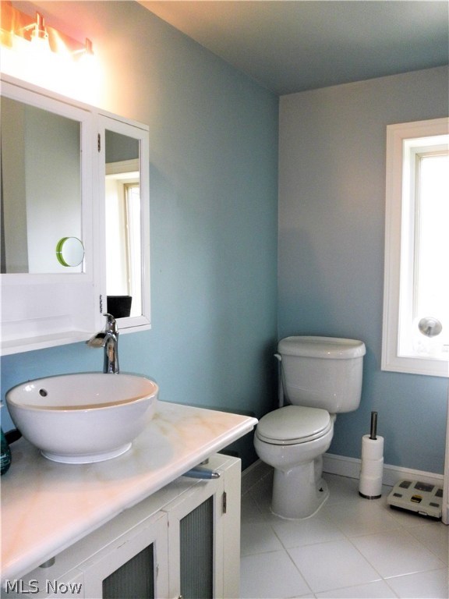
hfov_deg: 49.7
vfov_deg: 63.4
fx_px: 484
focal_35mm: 28
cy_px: 300
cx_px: 224
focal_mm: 5
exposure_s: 1/30
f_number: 3
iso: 200
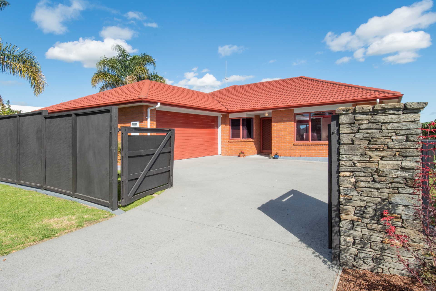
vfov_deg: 59.5
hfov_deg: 81.2
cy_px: 146
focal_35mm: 21
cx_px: 218
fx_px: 254
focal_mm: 14
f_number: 16
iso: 125
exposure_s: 1/200
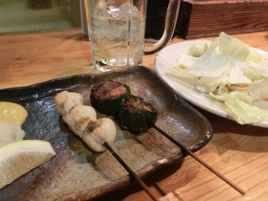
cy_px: 100
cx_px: 134
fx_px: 186
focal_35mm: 24
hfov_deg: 71.6
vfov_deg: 56.8
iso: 800
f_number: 3
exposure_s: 1/30
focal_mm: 4.24
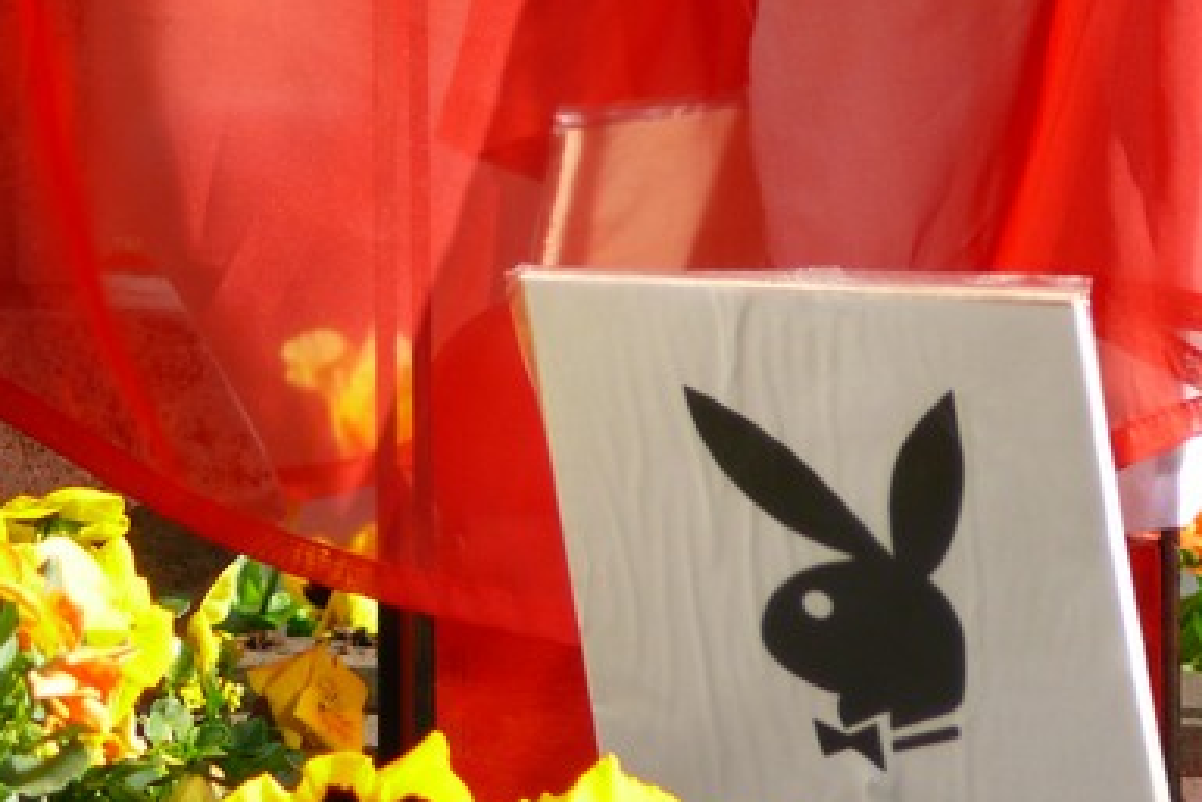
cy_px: 315
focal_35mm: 851
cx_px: 84
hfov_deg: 2.4
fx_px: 28423
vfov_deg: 1.6
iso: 100
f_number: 4
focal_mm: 88.8
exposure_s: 1/100
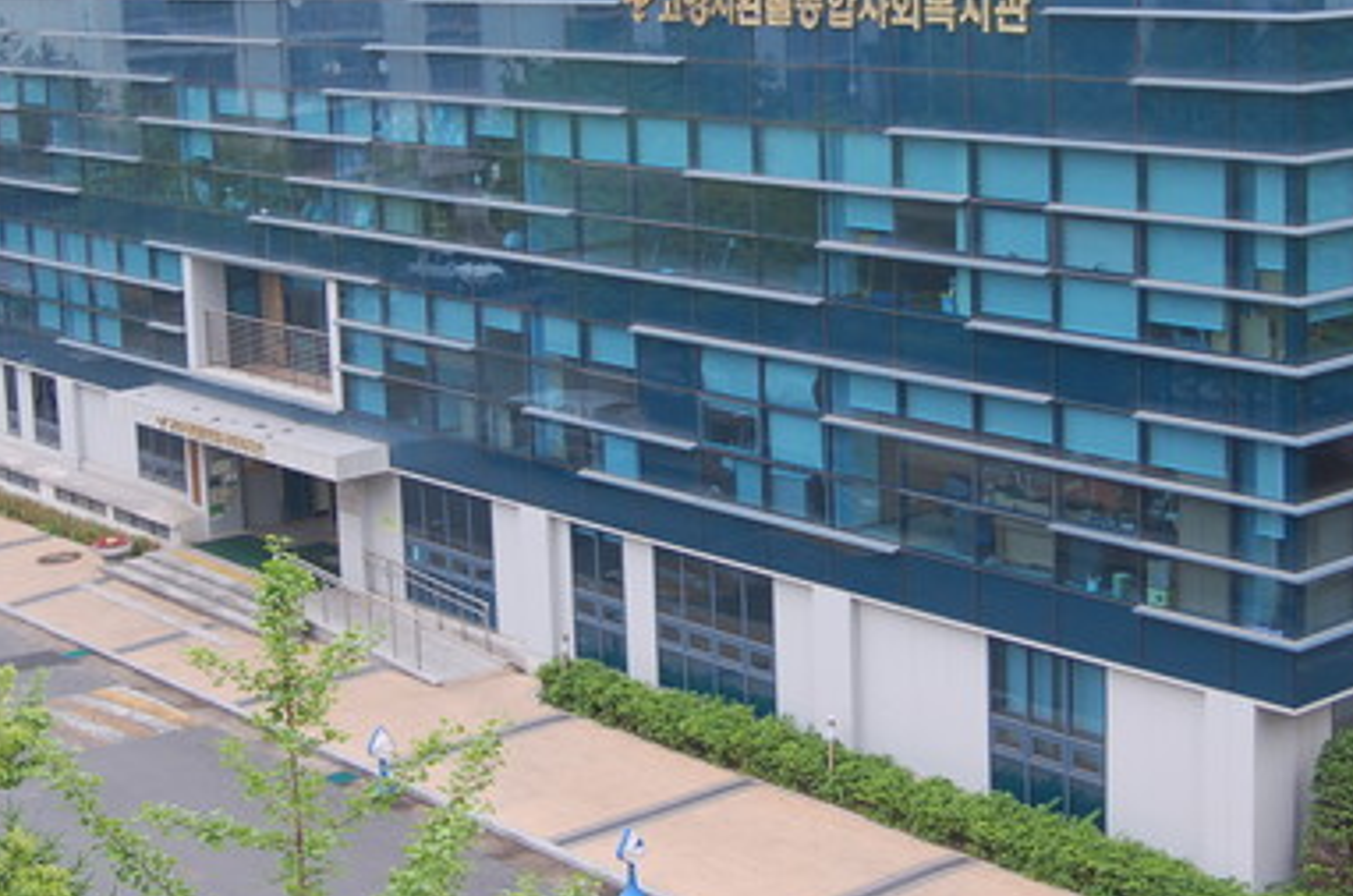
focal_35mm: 66
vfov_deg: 20.4
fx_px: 2475
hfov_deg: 30.5
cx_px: 829
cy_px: 259
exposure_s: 1/60
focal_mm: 28
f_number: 4
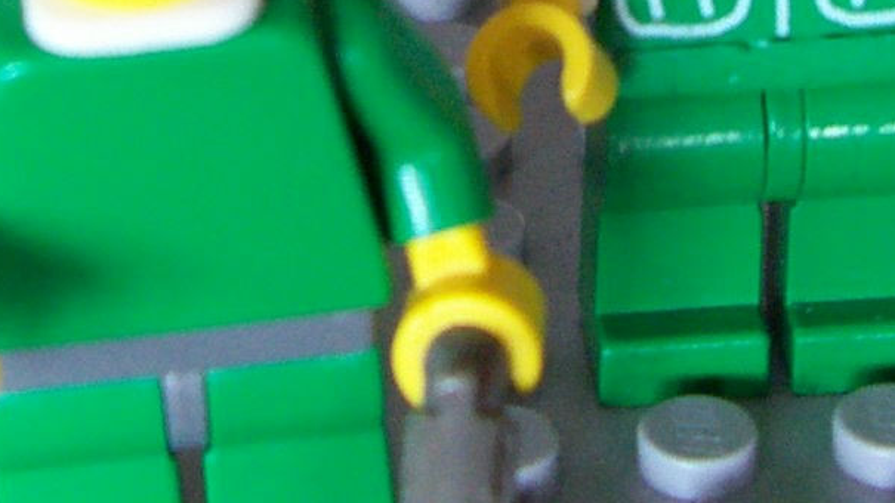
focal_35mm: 141
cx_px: 394
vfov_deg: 8.2
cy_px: -527
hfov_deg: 15.2
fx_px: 3345
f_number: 2.7
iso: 160
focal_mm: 5.6
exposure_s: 1/18.1
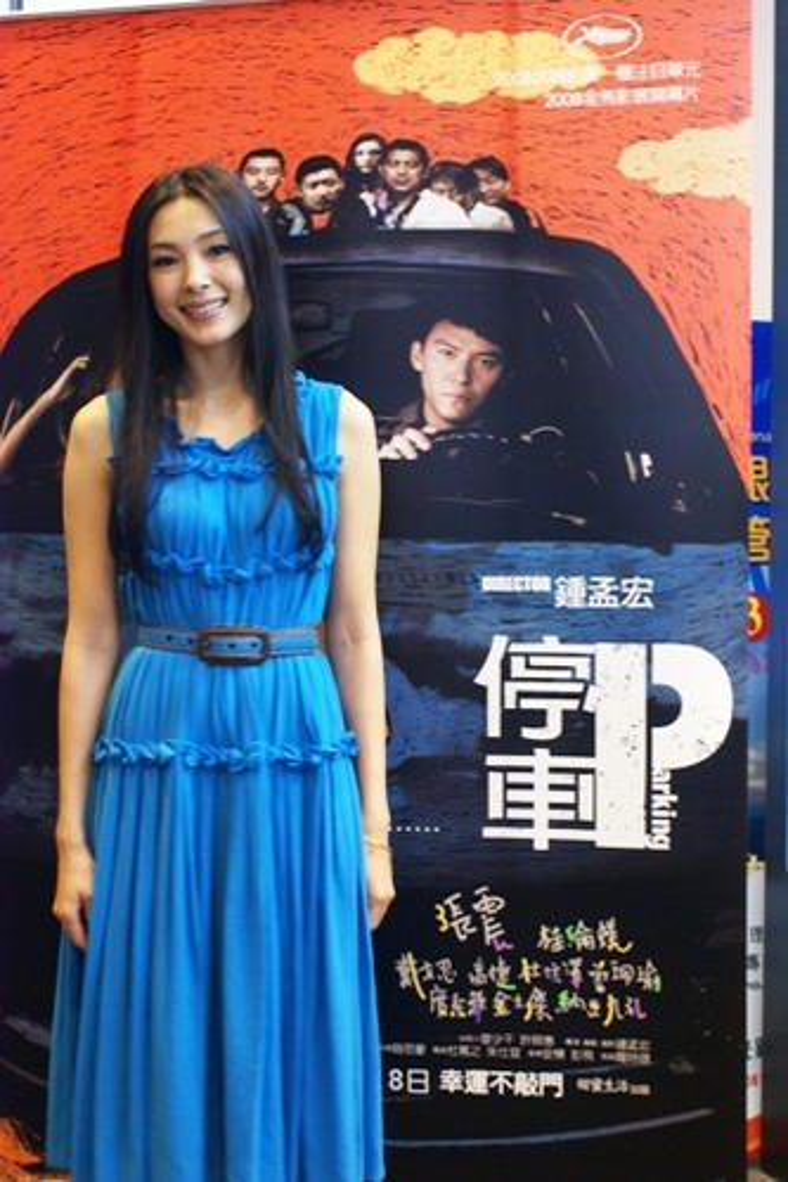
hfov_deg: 25.8
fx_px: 1722
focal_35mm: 52
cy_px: 591
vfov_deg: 37.8
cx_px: 394
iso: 800
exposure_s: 1/8
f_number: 5.6
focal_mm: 35
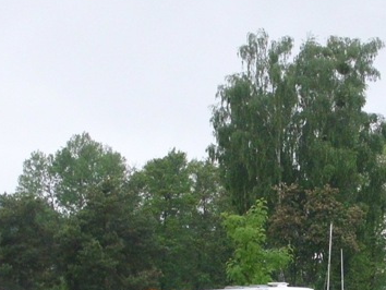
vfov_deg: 13.9
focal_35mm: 104
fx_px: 1160
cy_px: 333
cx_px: 353
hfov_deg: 18.5
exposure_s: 1/100
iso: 200
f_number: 2.9
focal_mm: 6.3
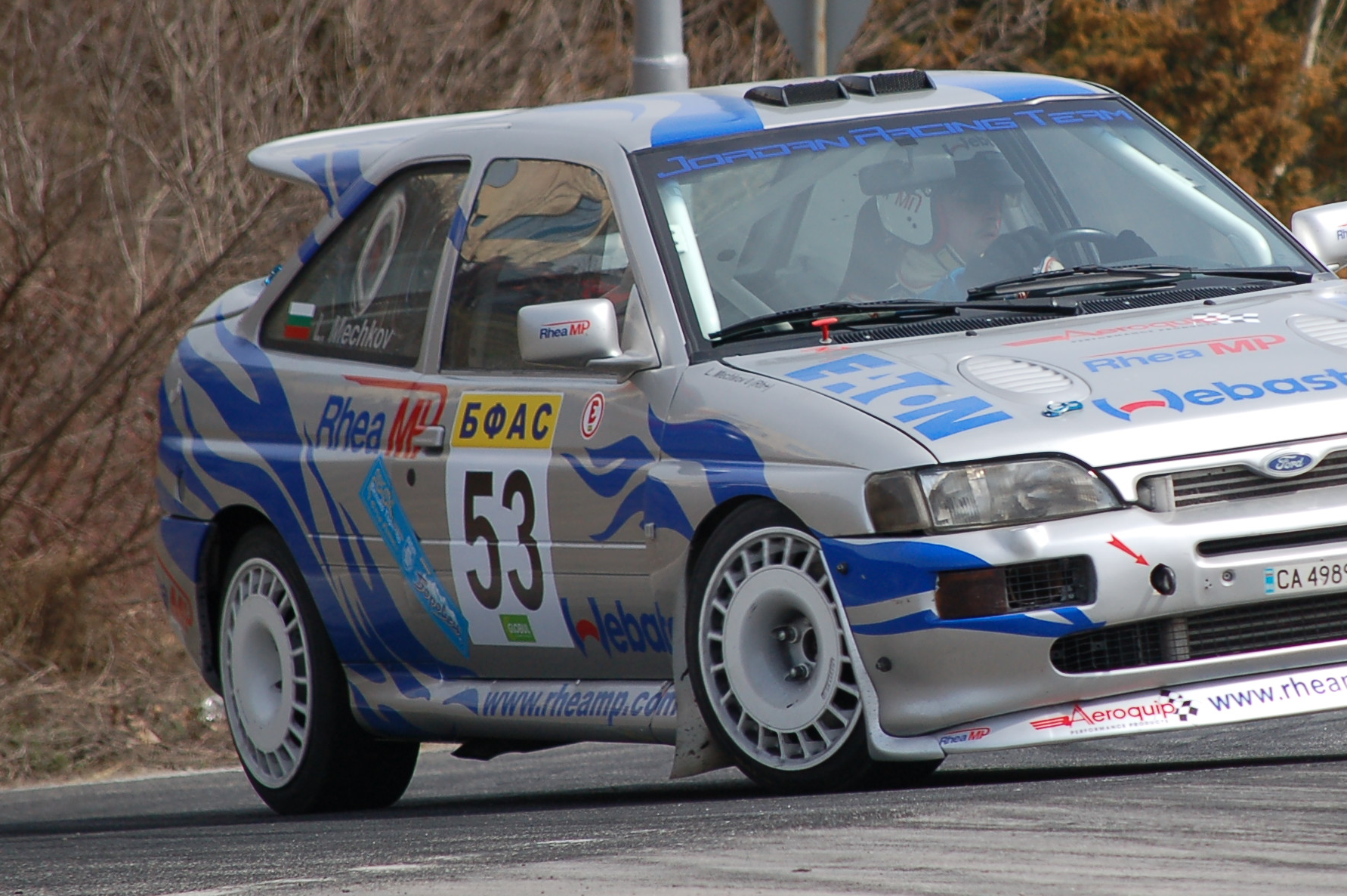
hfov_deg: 4.1
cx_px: 1066
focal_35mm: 506
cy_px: 315
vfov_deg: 2.7
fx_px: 18918
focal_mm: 200
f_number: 5.6
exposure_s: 1/1000
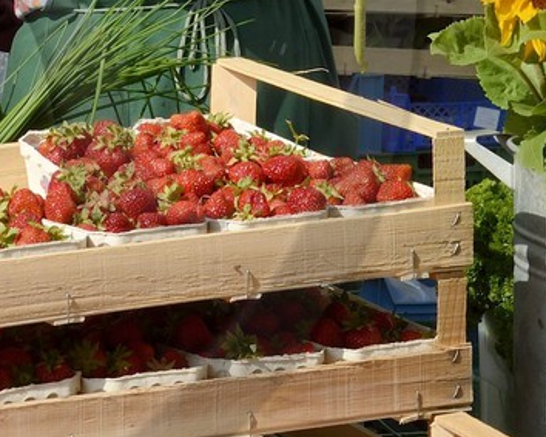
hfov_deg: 10.5
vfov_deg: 8.6
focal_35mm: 178
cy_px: -22
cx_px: -221
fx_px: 2876
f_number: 16
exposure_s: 1/125
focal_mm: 42
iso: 200
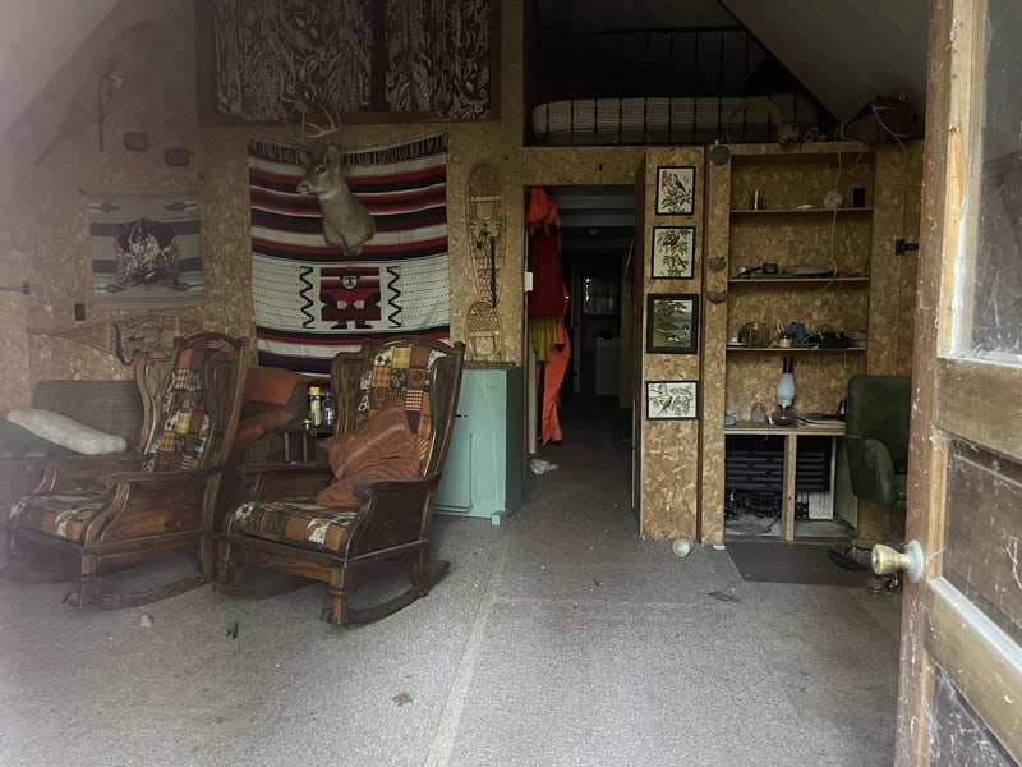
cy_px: 384
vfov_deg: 54.9
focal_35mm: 25
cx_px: 511
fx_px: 738
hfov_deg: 69.4
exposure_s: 1/30
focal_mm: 5.1
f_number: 1.6
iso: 800
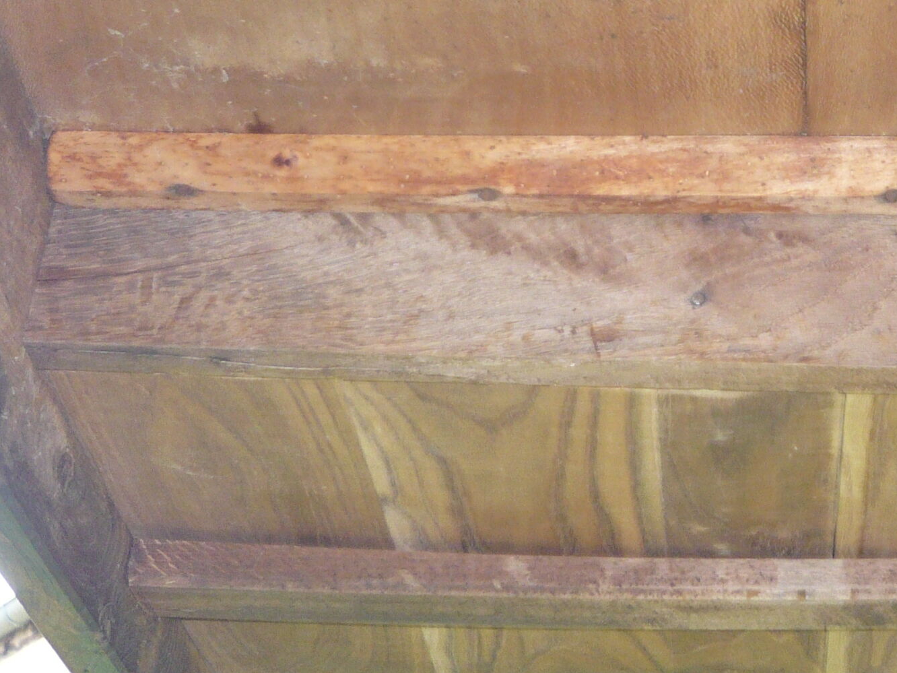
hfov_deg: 23.2
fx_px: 2151
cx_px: 743
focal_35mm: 83
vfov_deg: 17.4
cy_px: 27
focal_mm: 5.8
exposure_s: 1/30
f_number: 3.1
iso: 160
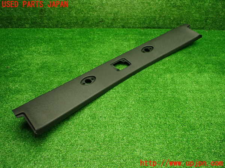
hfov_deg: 60.0
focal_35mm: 30
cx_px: 112
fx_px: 195
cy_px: 84
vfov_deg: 46.8
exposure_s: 1/125
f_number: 2.3
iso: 640
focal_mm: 5.4
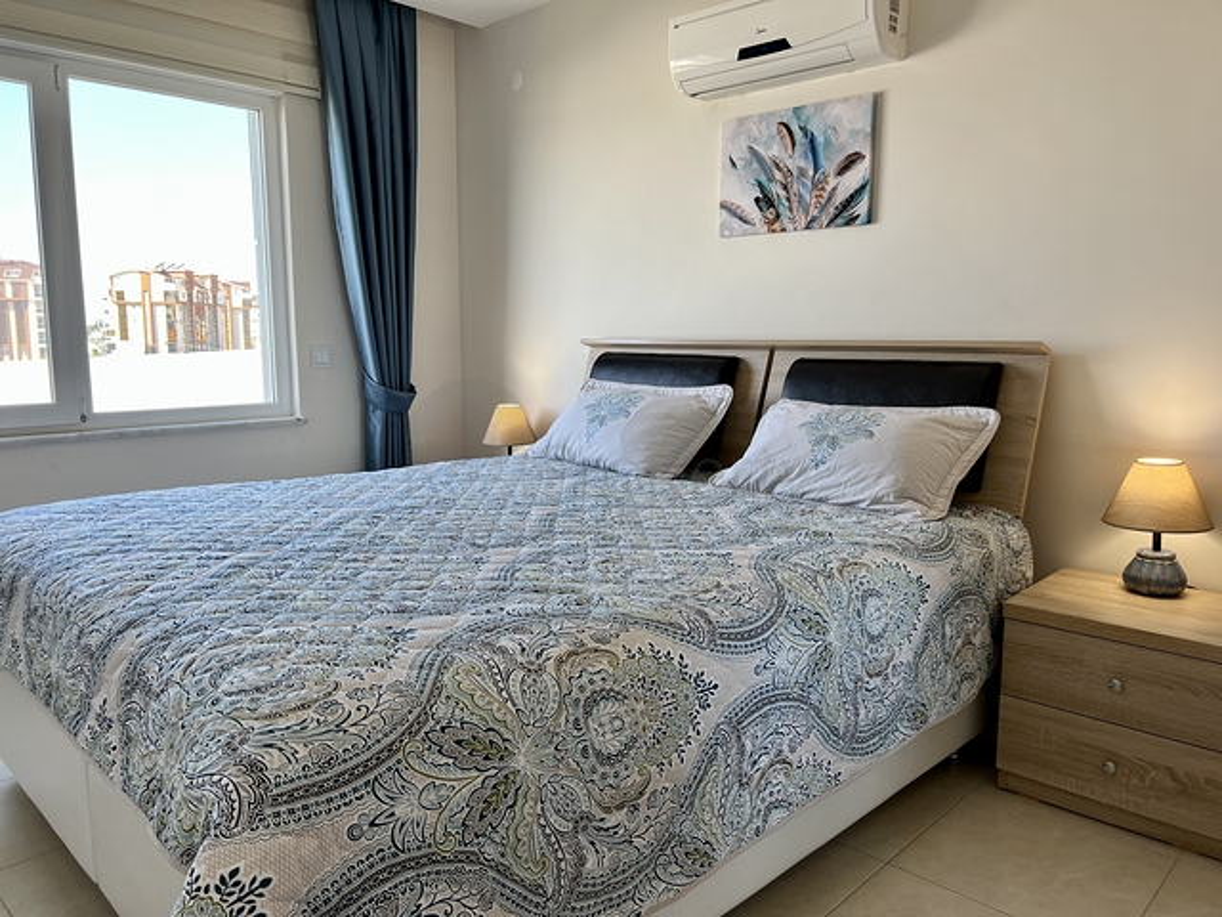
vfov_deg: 53.1
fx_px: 918
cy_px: 458
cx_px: 611
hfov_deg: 67.3
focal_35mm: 26
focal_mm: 5.7
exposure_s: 1/218
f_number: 1.5
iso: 40
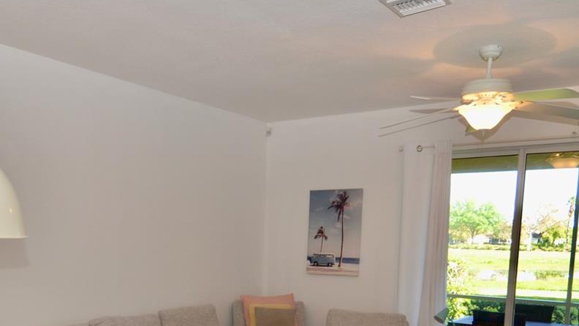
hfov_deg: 52.2
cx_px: 216
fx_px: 584
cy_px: 320
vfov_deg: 29.3
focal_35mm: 38
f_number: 4
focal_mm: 12
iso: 220
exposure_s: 1/60
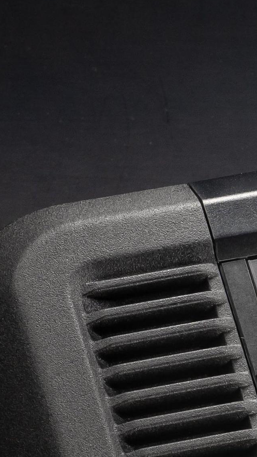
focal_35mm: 405
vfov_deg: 5.3
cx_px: 326
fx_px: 4907
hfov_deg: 3.0
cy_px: 744
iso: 100
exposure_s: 1
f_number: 11
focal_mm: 55
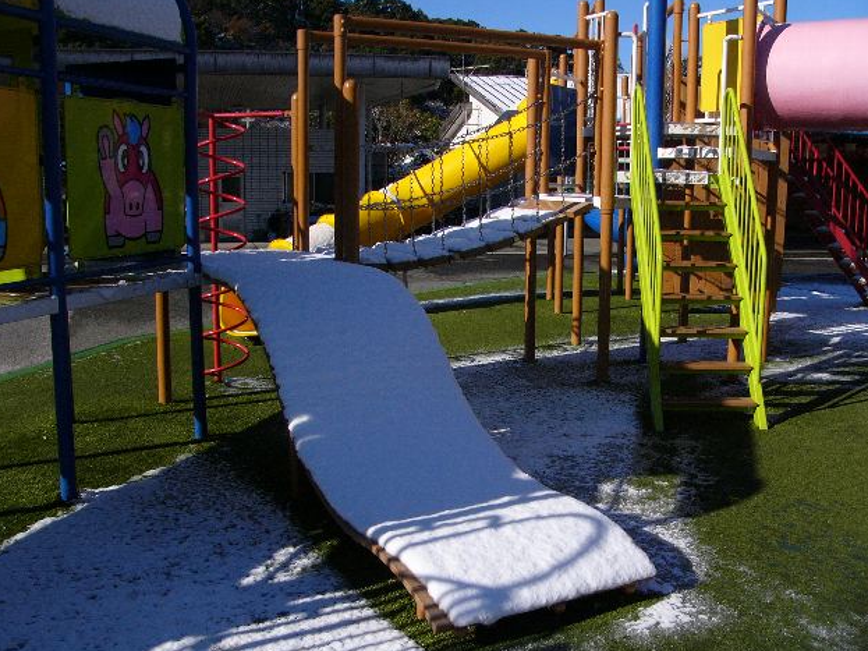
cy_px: 322
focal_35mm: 37
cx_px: 432
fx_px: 928
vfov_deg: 38.7
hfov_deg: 50.1
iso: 100
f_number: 8
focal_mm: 6
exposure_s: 1/1600
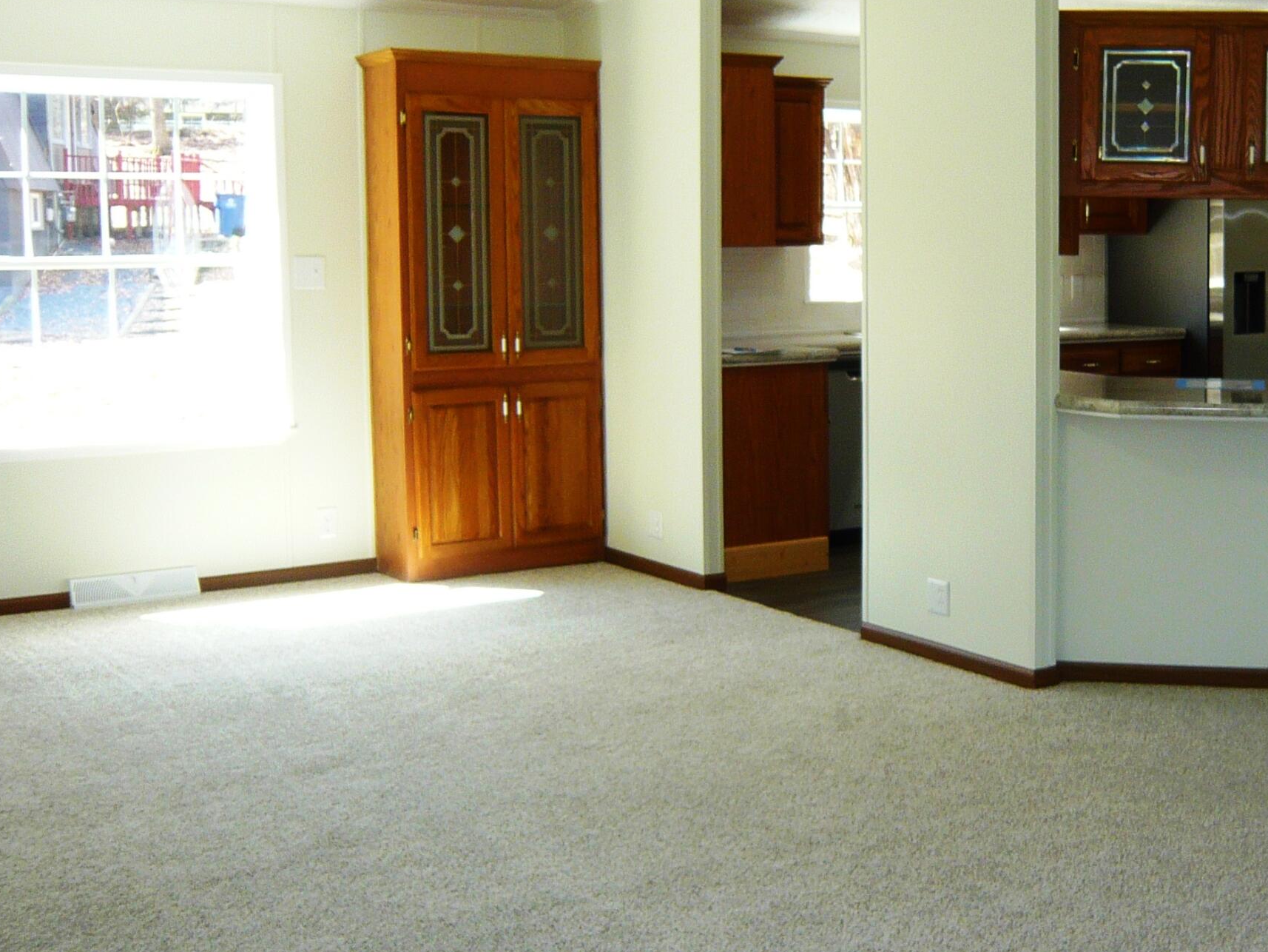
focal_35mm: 49
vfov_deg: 29.6
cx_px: 1010
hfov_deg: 37.5
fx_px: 1795
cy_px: 397
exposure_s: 1/50
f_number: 2.8
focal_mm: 4.6
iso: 100
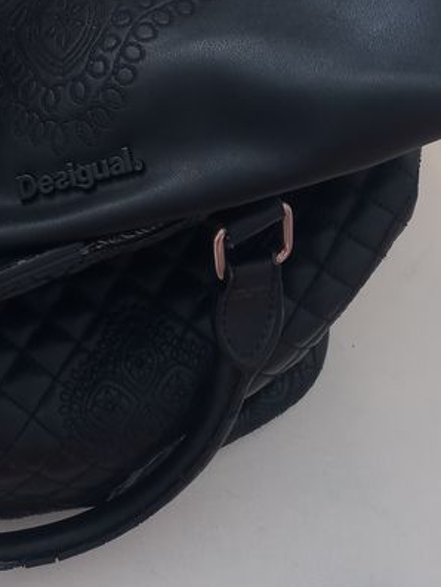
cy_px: -84
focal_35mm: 63
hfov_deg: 22.4
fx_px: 1070
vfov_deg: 27.6
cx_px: 1
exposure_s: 1/25
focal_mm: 4.6
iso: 200
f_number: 2
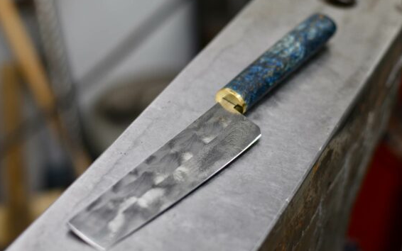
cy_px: 123
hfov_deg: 25.5
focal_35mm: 81
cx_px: 205
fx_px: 888
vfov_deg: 16.1
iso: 160
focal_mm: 50
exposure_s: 1/60
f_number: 2.5
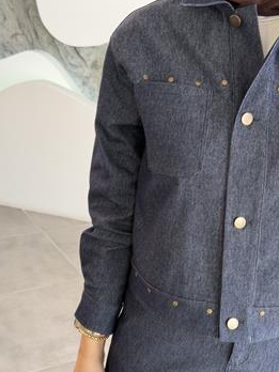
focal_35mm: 57
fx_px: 613
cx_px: 139
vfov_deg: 33.8
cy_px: 206
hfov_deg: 25.7
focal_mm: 6.76
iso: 50
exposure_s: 1/98
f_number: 1.78
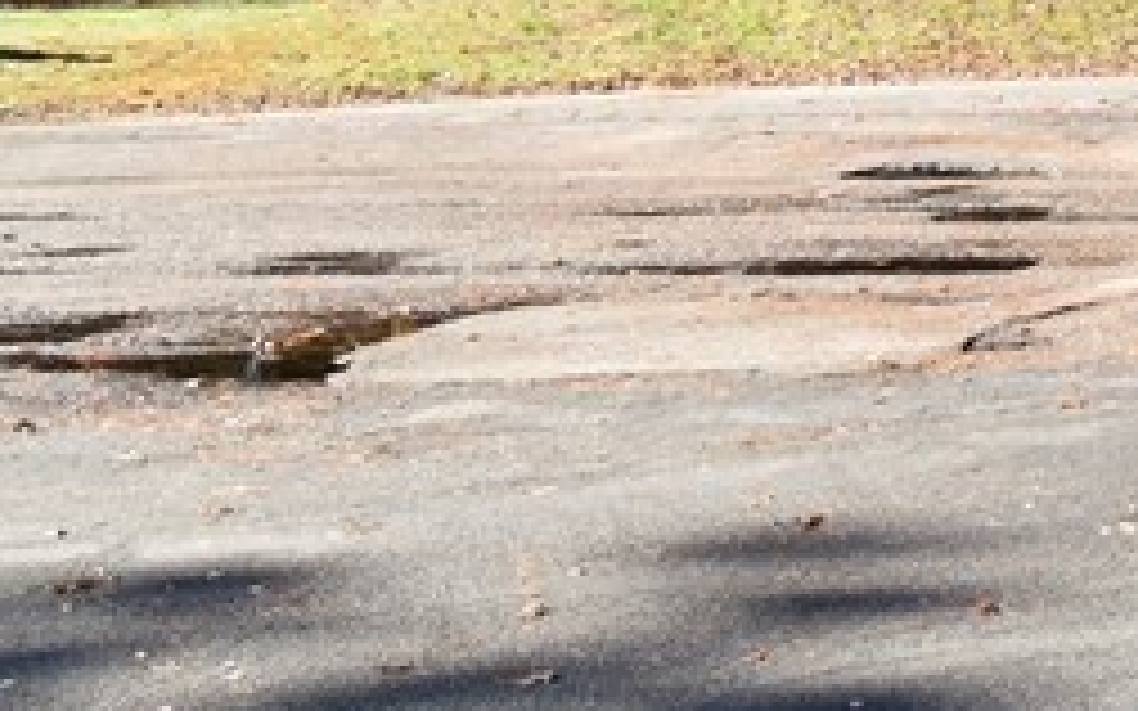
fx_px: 1922
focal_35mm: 62
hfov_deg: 25.1
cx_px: 1709
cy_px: -281
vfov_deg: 19.0
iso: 200
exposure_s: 1/250
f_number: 6.3
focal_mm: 10
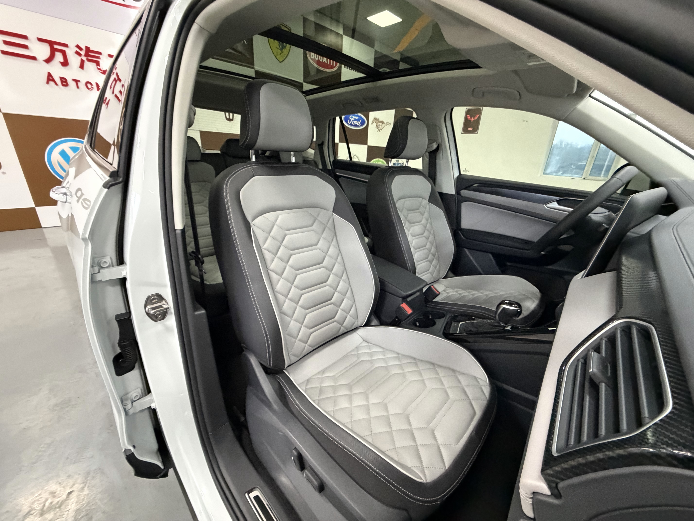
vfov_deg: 85.7
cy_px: 260
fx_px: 281
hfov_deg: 102.1
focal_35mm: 14
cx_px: 347
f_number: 2.2
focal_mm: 2.22
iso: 1000
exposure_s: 1/33
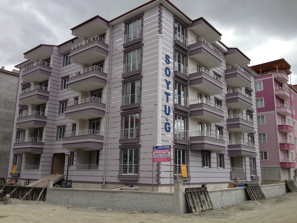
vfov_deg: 42.9
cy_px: 112
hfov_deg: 55.4
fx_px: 283
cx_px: 148
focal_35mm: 33
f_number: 2.4
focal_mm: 4.13
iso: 50
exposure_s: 1/951
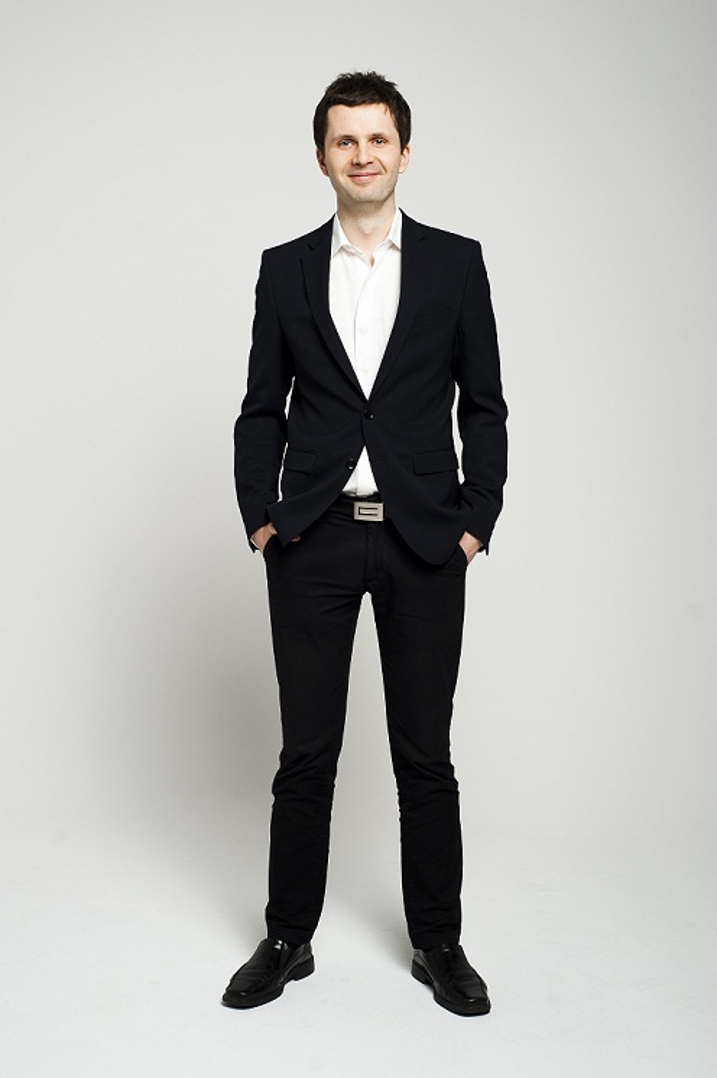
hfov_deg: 27.0
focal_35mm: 50
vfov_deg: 39.6
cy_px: 539
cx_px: 358
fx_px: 1495
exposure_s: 1/125
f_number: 5.6
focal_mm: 50
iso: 100
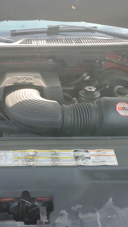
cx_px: 27
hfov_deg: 26.1
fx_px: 271
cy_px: 121
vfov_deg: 45.4
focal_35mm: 45
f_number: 1.5
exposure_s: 1/417
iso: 50
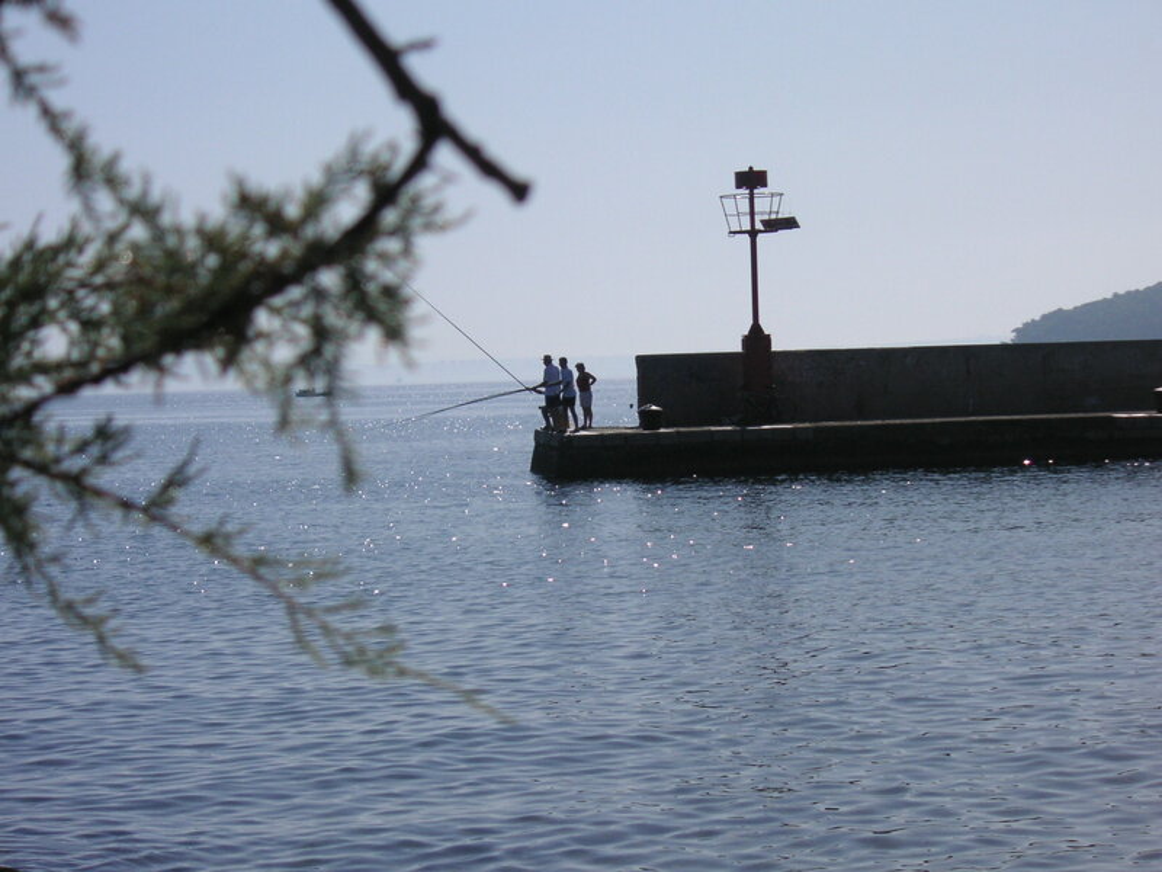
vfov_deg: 14.1
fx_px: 3525
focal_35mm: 105
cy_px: 436
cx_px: 581
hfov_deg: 18.7
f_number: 13
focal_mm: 17.1
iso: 50
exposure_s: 1/180
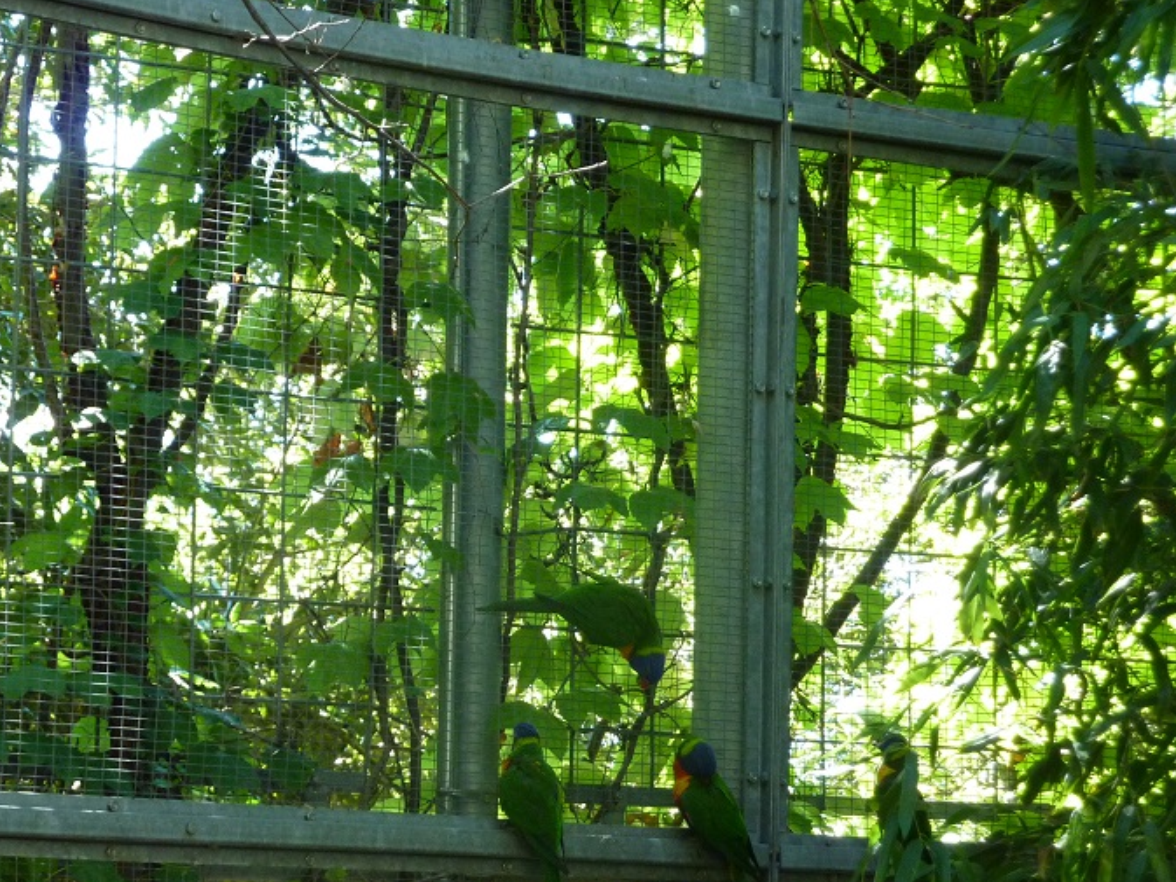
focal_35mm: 132
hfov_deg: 14.9
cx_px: 526
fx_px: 4485
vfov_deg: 11.2
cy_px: 510
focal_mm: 18.2
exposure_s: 1/50
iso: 320
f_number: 4.4
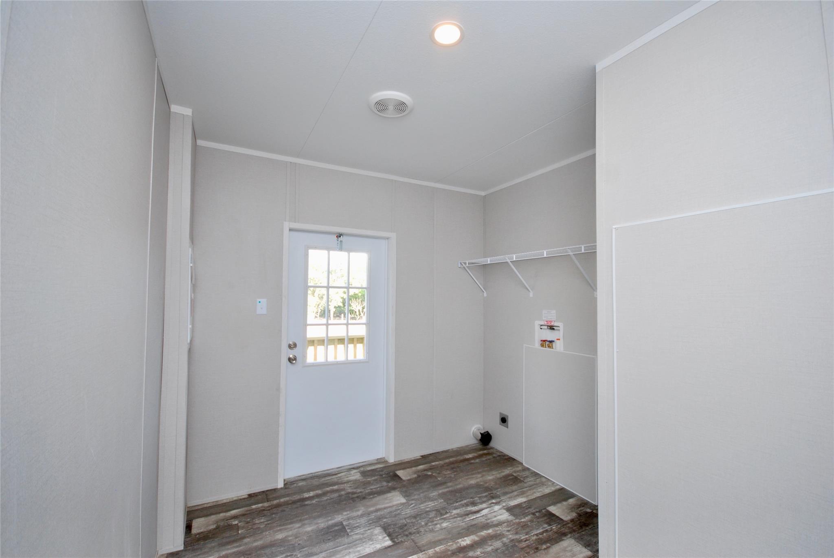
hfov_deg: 100.3
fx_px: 348
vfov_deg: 77.5
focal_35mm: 15
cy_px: 279
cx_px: 417
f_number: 4
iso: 200
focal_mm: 10
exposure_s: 1/60
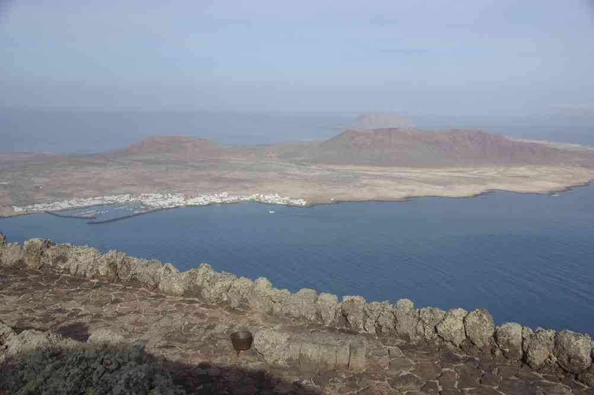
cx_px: 297
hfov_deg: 51.3
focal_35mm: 38
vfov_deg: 35.4
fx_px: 618
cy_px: 198
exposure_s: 1/350
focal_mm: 25
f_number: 8
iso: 100
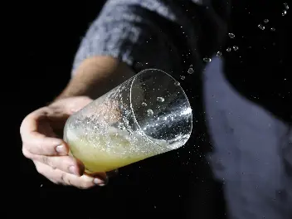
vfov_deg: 10.4
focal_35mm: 142
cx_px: 133
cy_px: 110
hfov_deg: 13.9
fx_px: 1198
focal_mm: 130
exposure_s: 1/250
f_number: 7.1
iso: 250
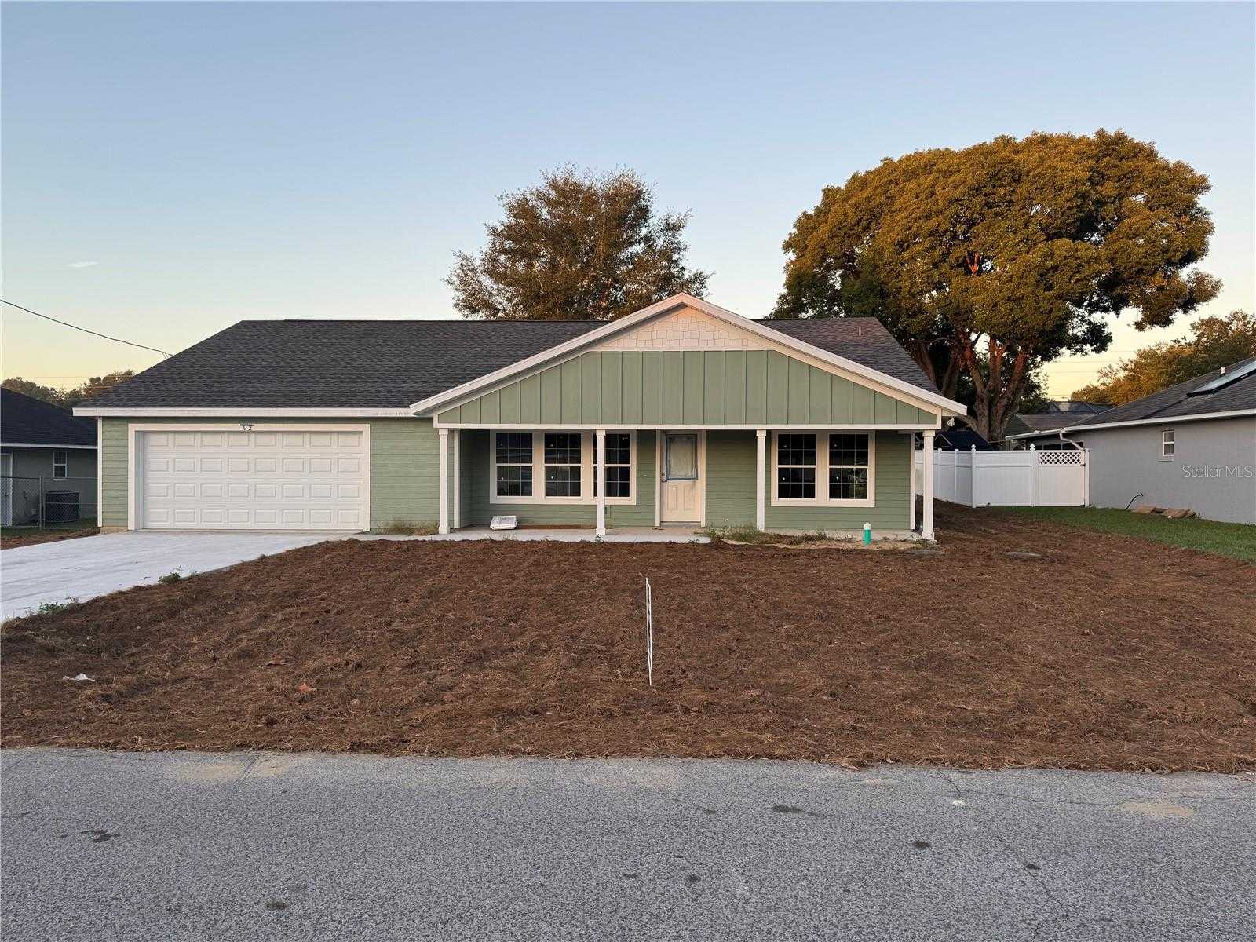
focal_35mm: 24
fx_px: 871
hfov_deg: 71.6
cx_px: 628
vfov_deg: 56.8
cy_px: 471
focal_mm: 6.76
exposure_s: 1/407
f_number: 1.78
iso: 80
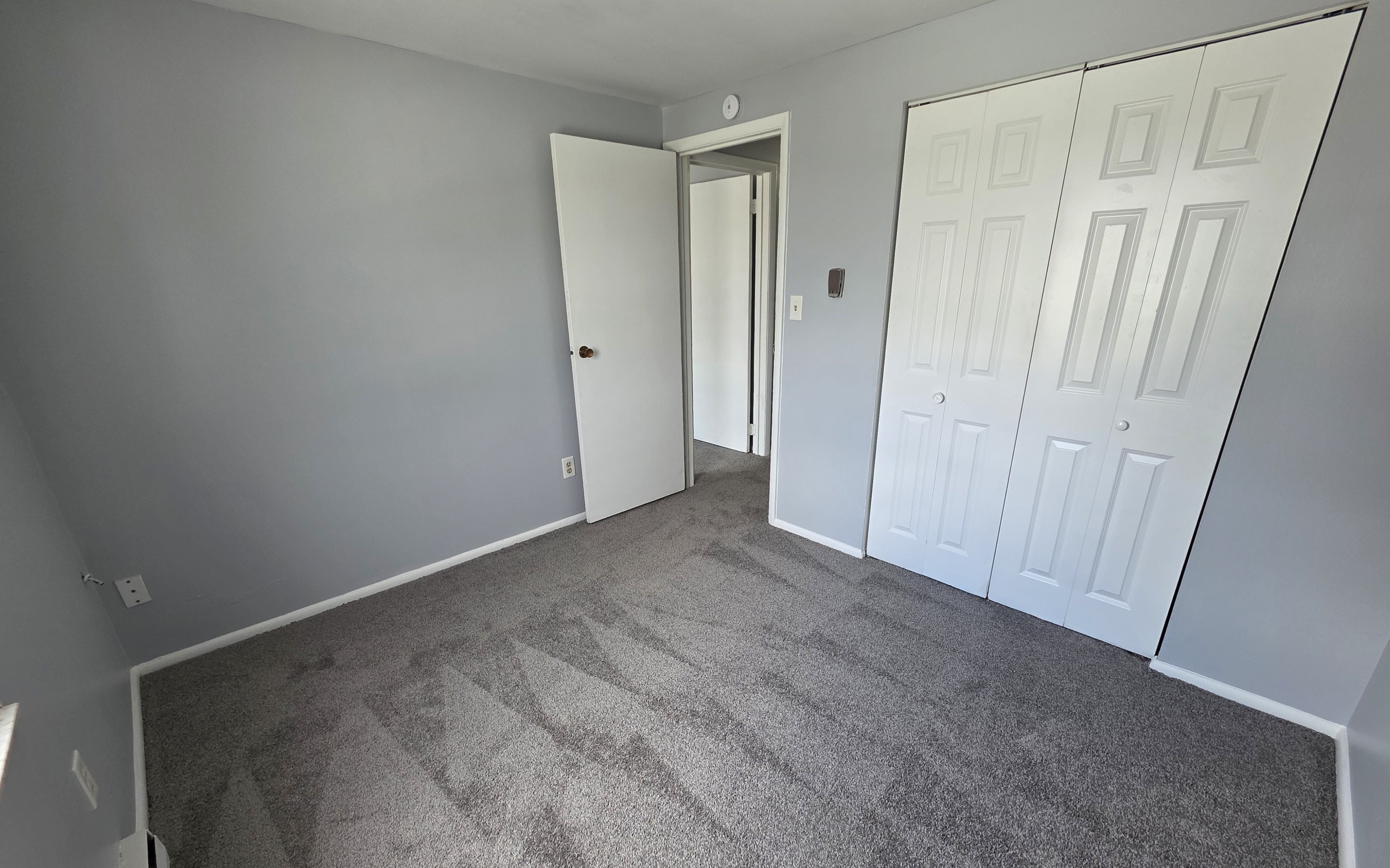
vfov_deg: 78.4
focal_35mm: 14
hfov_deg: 105.3
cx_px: 693
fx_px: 530
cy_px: 481
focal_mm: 2.2
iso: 125
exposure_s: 1/120
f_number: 1.9
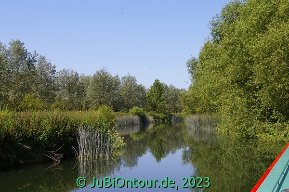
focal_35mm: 52
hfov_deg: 37.9
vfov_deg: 25.7
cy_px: 96
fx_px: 421
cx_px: 144
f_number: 9.5
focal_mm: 35
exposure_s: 1/250
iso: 200
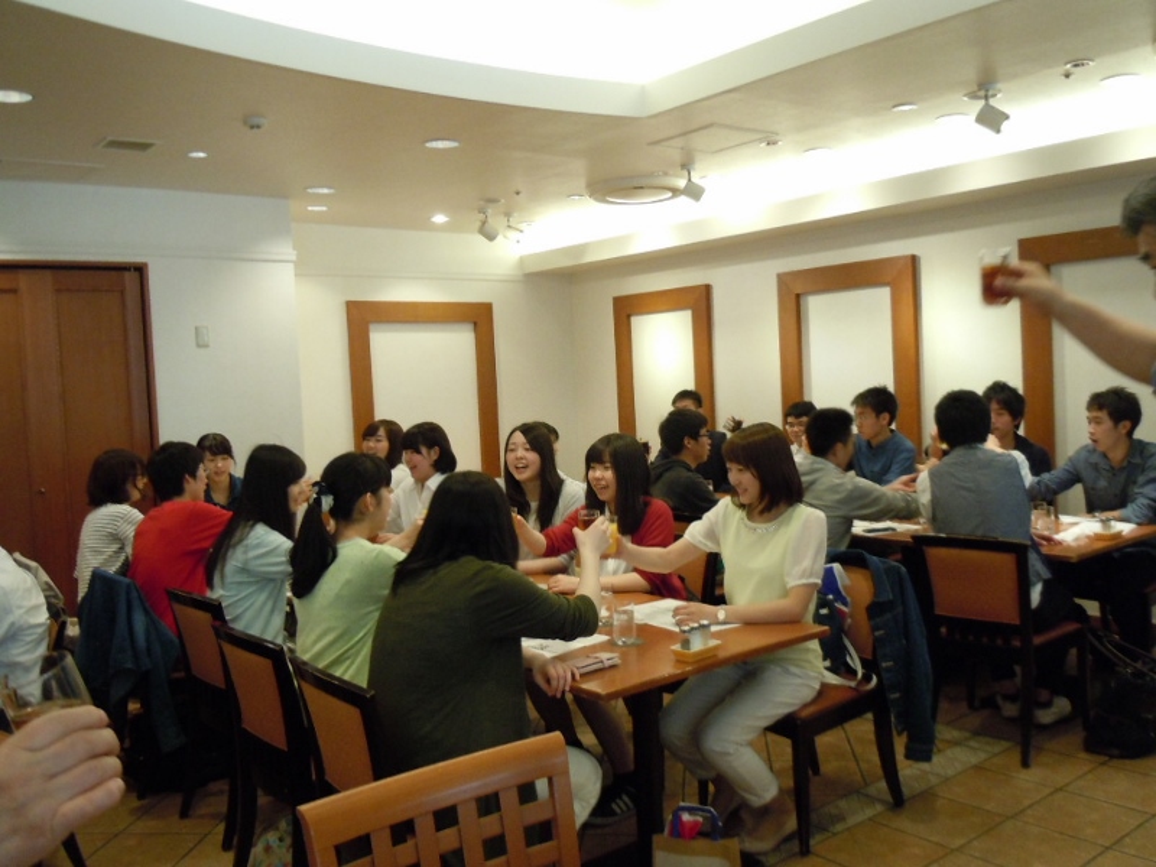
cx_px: 578
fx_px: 1002
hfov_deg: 60.0
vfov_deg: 46.8
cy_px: 434
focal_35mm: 30
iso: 400
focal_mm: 5.4
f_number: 3.5
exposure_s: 1/20
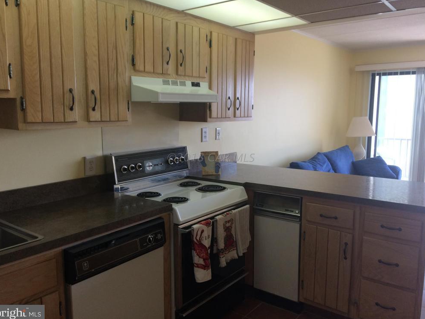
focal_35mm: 30
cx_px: 211
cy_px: 157
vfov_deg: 46.8
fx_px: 368
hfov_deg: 60.0
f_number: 2.2
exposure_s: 1/120
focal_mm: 4.15
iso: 64
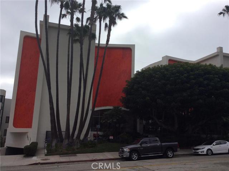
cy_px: 86
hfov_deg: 56.9
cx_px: 114
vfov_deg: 44.1
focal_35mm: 32
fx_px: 211
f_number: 2.4
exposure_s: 1/1908
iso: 32
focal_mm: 3.3
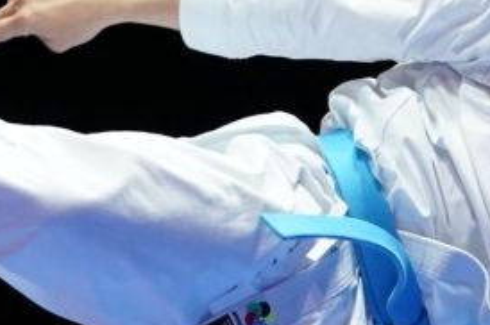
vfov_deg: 2.0
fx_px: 9476
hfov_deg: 3.0
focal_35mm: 697
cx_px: 359
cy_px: 329
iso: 2500
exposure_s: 1/500
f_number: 2.8
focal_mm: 106
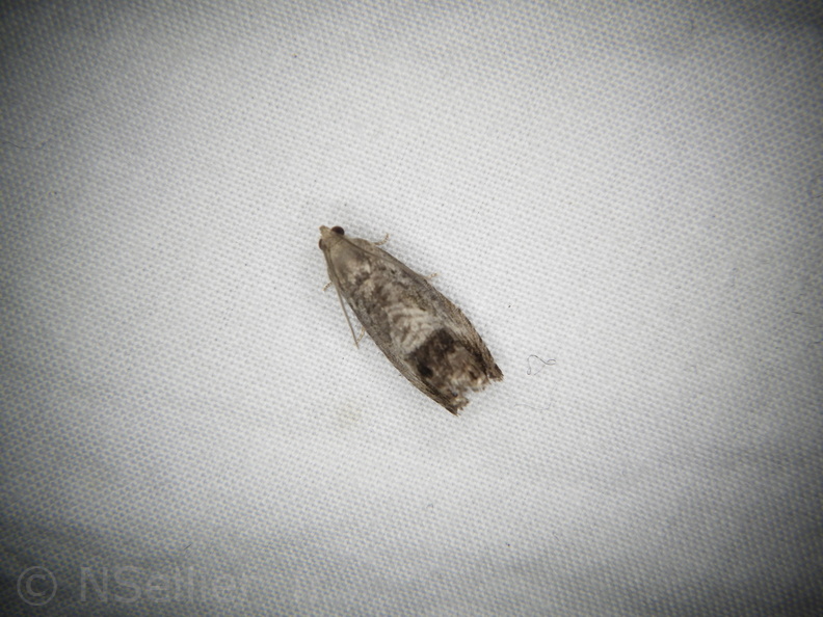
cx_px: 412
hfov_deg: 54.0
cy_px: 308
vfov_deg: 41.8
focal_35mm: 34
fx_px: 808
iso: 125
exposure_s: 1/800
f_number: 4.6
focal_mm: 6.1
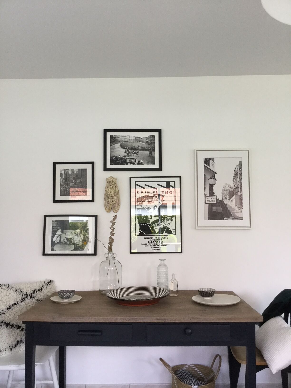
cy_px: 194
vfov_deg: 58.4
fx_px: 347
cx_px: 146
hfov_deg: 45.4
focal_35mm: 31
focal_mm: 3.3
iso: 40
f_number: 2.4
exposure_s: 1/33
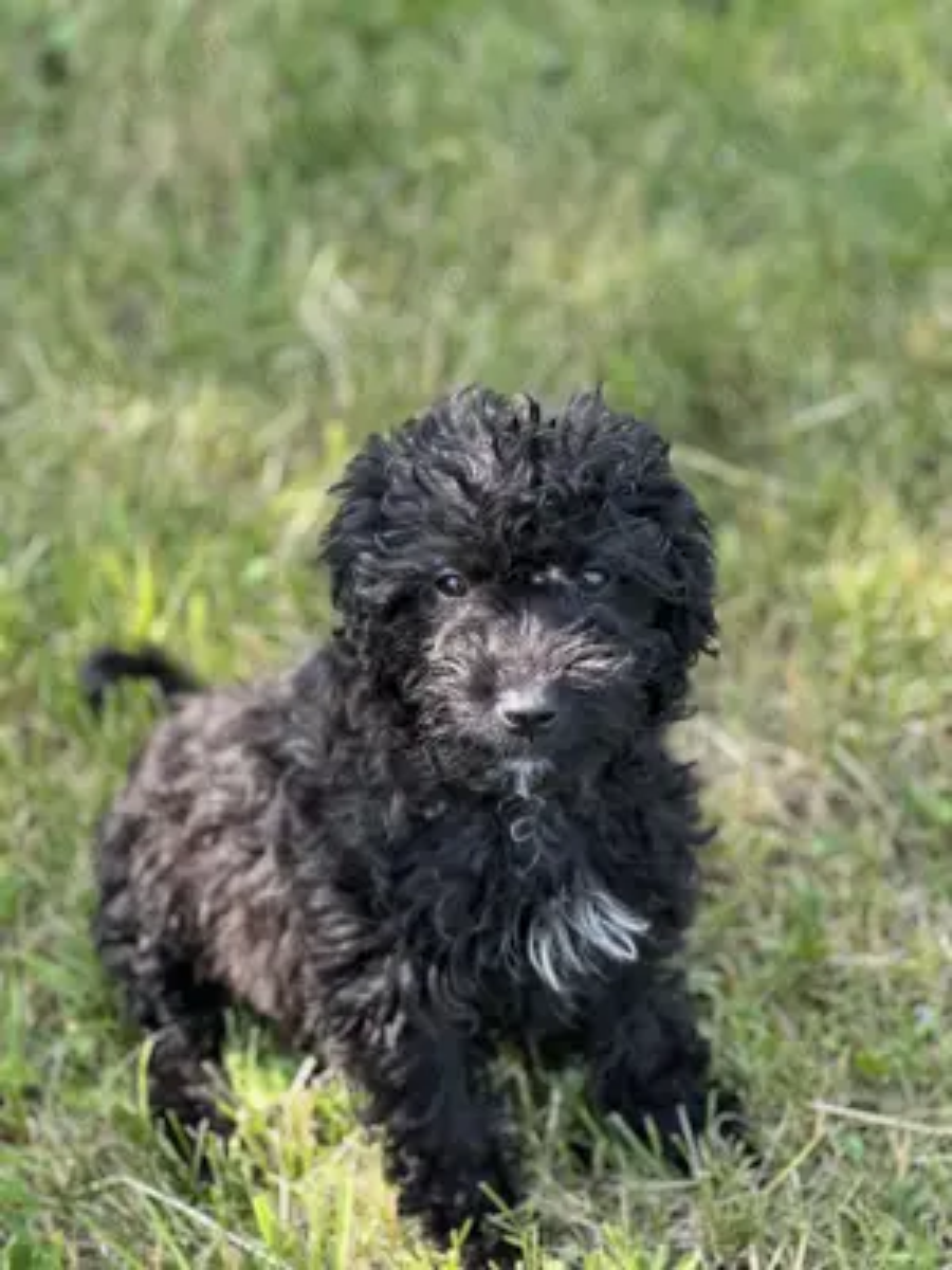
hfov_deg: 19.1
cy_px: 635
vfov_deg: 25.3
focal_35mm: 77
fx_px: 2824
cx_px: 476
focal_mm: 9
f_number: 2.8
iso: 64
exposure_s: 1/121
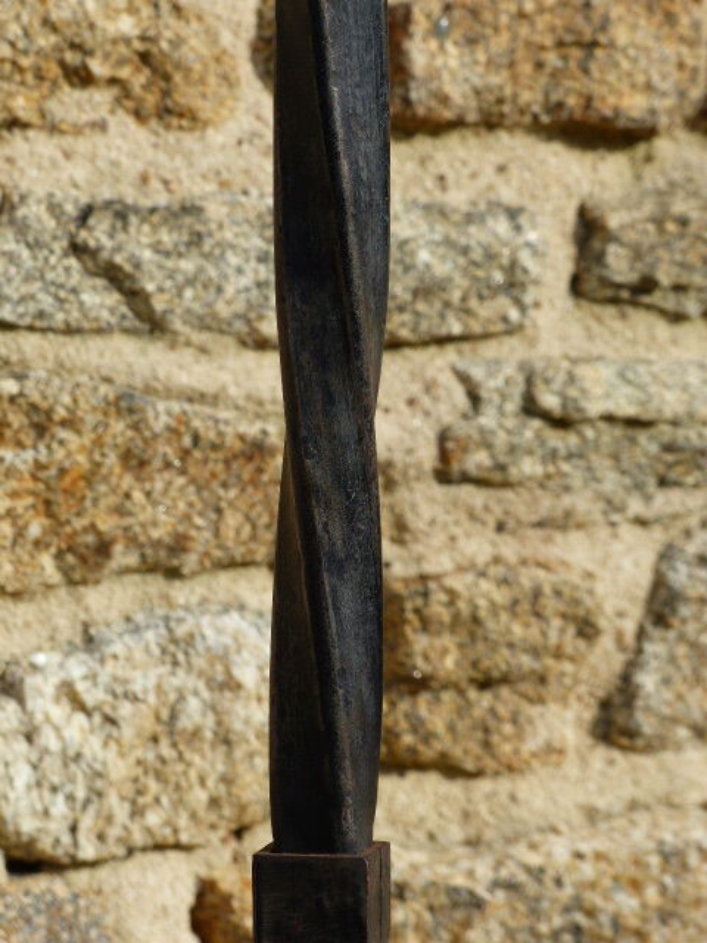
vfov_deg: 12.0
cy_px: 472
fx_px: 4493
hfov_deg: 9.0
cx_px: 354
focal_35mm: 165
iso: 100
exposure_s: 1/1000
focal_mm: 29.6
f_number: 4
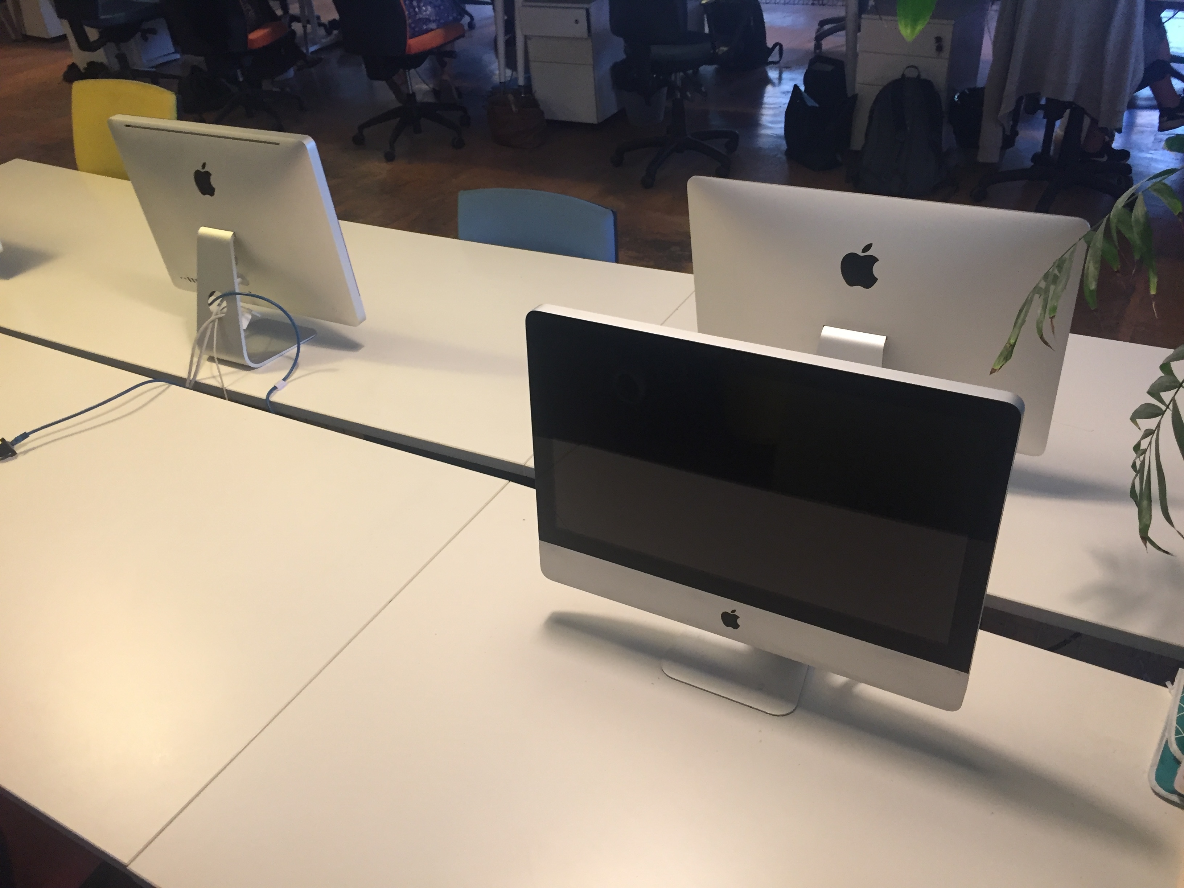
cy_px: 444
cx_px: 592
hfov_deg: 61.7
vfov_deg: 48.2
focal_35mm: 29
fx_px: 992
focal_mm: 4.15
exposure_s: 1/33
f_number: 2.2
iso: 160
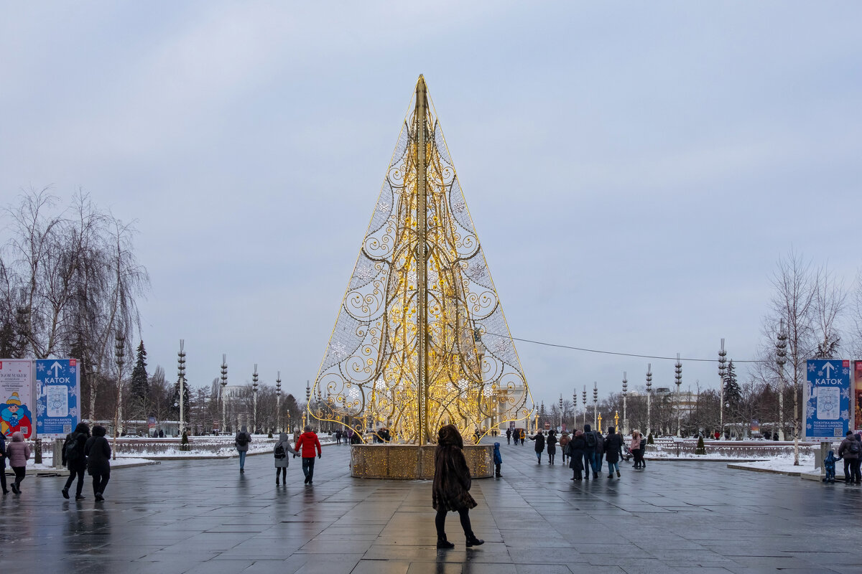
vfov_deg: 43.6
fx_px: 718
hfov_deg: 61.9
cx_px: 431
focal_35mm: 30
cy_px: 287
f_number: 10
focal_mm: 20.1
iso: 400
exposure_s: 1/280
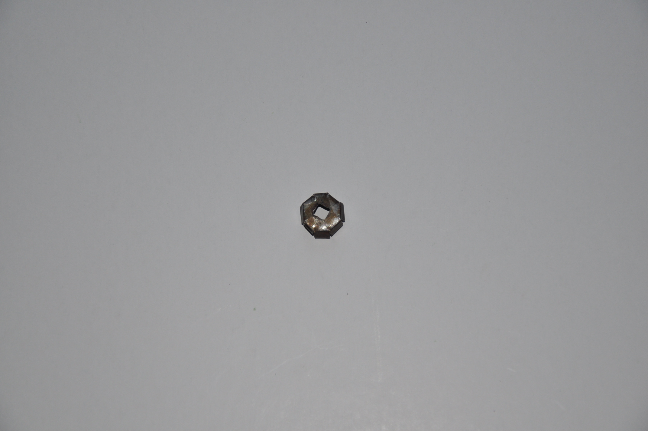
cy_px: 216
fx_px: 1672
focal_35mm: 93
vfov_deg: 14.7
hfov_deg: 21.9
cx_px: 324
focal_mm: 62
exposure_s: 1/60
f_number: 5.3
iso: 450
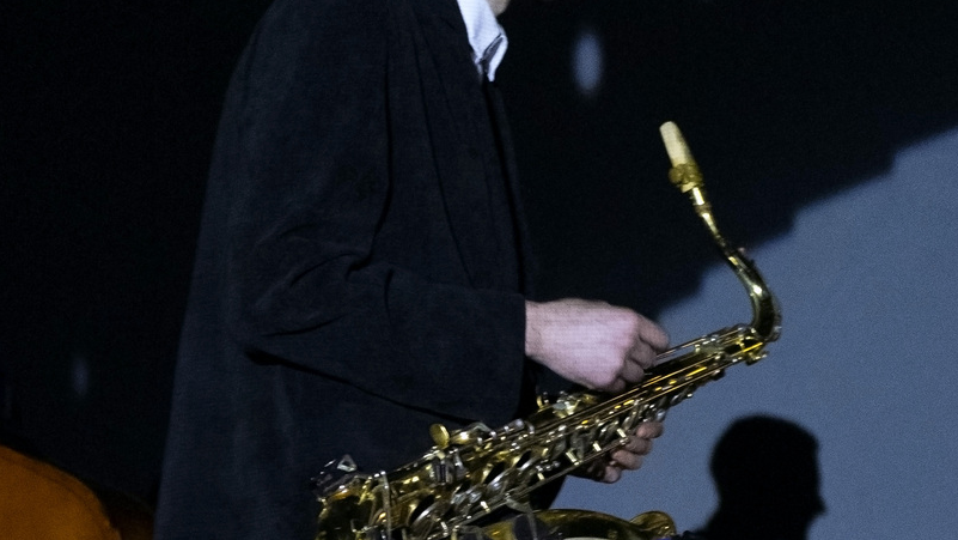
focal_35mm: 133
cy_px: 638
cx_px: 457
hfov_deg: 16.1
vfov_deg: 9.0
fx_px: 3379
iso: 6400
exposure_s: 1/50
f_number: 2
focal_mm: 35
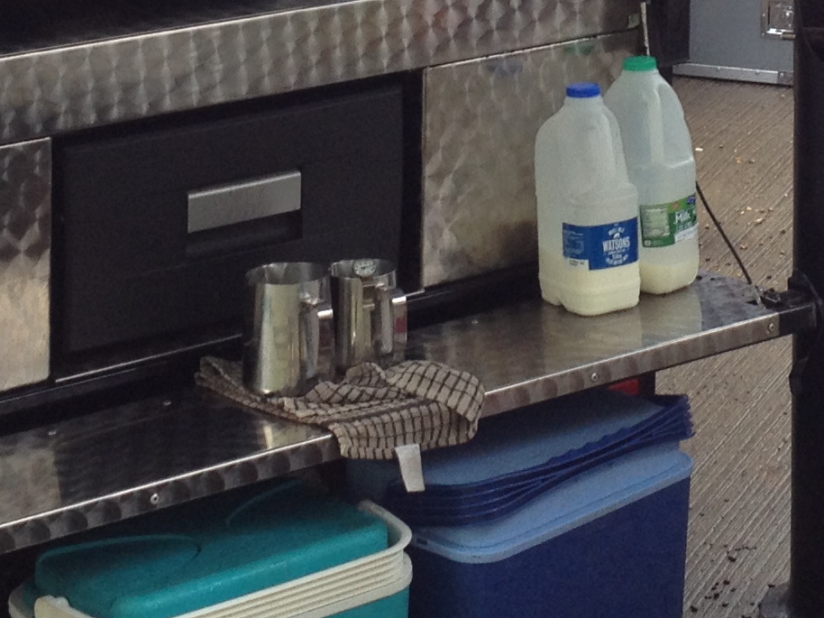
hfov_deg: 15.7
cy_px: -61
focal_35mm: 125
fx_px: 2975
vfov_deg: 11.7
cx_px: 583
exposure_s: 1/140
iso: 50
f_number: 2.4
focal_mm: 4.28
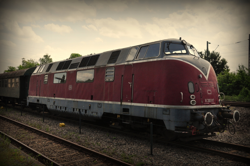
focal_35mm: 39
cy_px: 83
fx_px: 271
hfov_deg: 49.6
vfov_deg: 34.1
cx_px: 125
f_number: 11
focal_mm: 26
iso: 500
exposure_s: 1/500
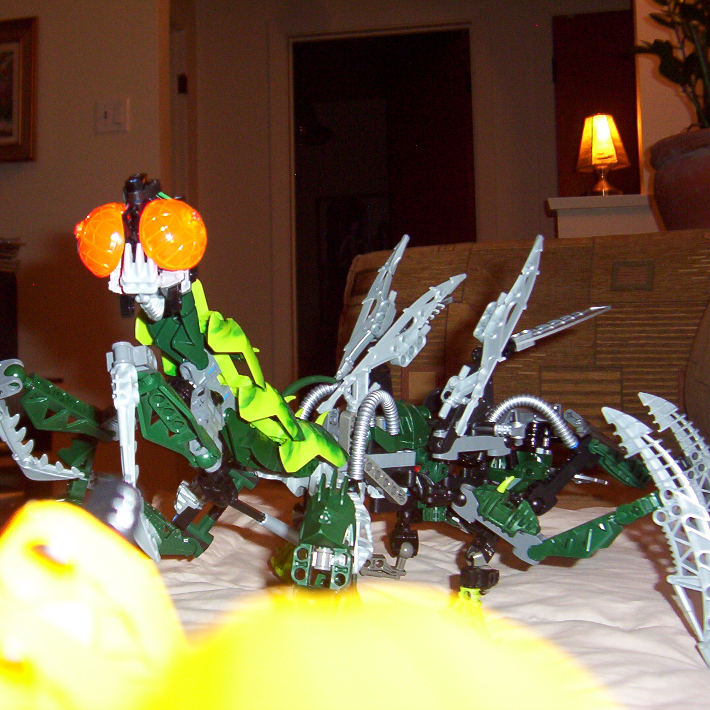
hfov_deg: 38.8
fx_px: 998
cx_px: 249
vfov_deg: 39.2
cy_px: 351
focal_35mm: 43
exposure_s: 1/30
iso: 140
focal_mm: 5.54
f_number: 2.76
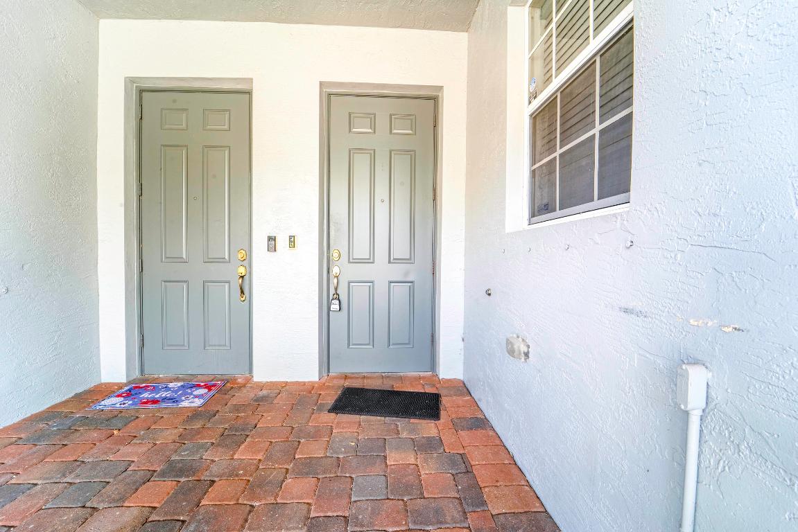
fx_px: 310
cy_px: 266
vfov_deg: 81.2
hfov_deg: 104.2
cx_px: 399
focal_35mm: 14
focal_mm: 14
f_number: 18
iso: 400
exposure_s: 1/125
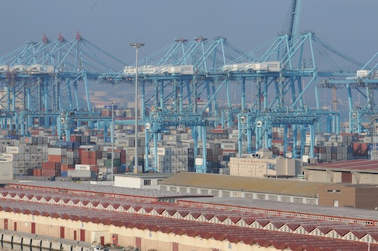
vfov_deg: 7.3
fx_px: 1966
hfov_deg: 11.0
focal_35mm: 188
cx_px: 189
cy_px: 126
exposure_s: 1/500
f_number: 11
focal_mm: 125
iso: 500
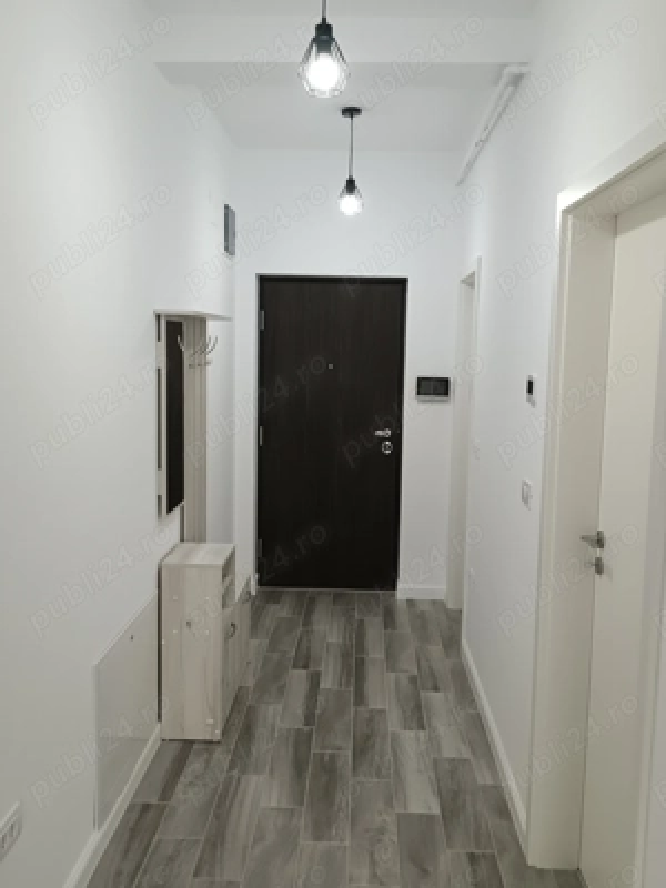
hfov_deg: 44.2
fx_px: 821
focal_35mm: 32
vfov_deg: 56.8
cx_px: 333
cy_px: 444
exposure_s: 1/100
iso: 946
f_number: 1.9
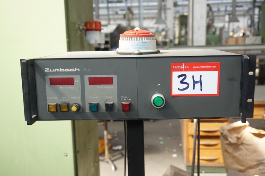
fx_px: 287
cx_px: 132
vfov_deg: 34.2
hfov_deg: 49.6
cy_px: 88
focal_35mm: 39
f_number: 4.5
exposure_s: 1/160
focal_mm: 26
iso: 400
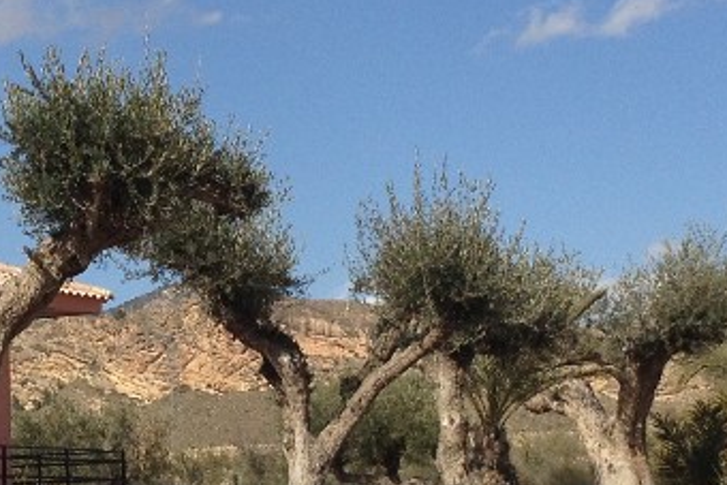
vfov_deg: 10.0
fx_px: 2768
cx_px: 90
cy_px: 265
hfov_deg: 14.8
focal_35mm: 137
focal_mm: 4.28
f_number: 2.4
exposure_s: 1/2907
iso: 50
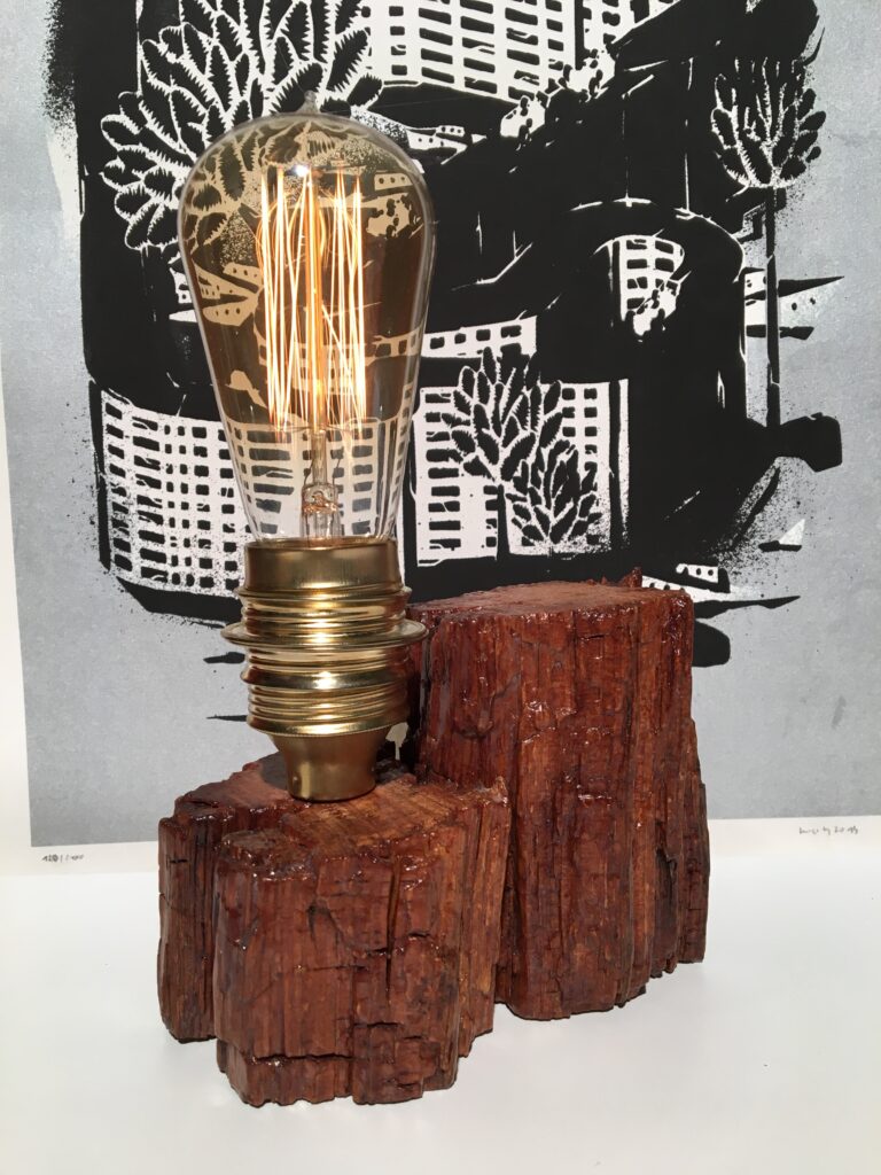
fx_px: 984
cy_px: 588
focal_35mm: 29
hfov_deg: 48.2
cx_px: 440
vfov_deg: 61.7
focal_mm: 4.15
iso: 32
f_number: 2.2
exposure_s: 1/33
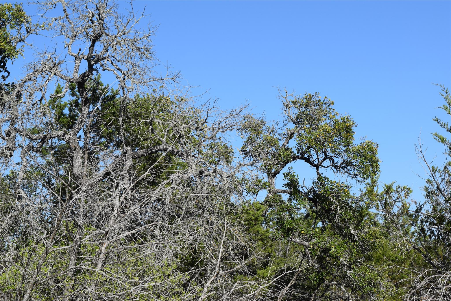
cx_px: 226
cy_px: 150
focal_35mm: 82
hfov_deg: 24.6
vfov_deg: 16.6
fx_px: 1033
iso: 200
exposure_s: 1/400
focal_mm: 55
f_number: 10
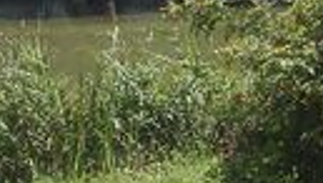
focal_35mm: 137
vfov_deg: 8.4
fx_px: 1175
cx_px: 436
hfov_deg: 14.9
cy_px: -203
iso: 320
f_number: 10
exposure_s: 1/250
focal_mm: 22
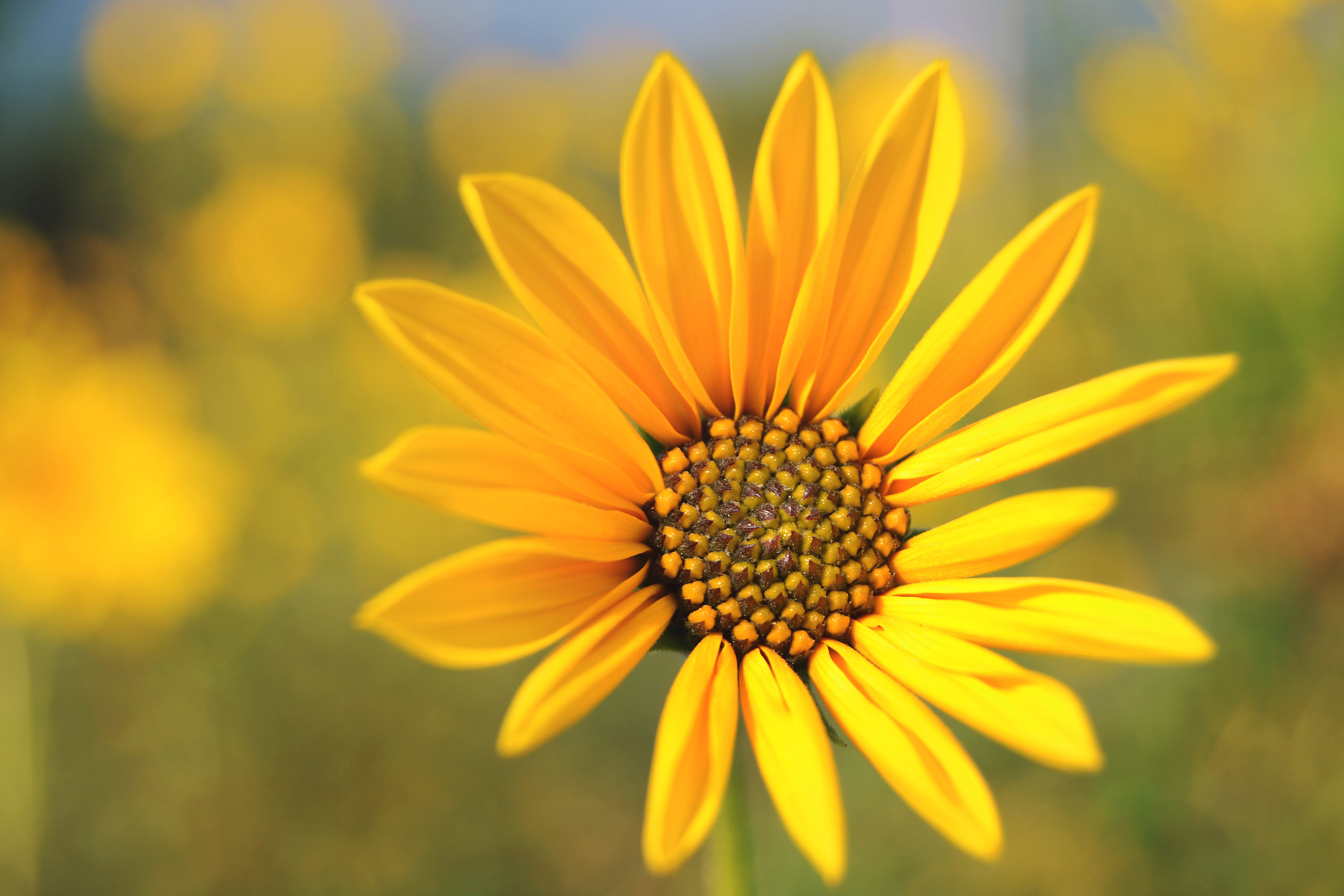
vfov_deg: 16.4
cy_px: 444
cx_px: 669
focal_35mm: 84
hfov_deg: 24.3
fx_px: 3118
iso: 100
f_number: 6.3
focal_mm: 55
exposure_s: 1/125
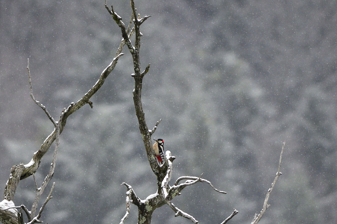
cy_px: 110
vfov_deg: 1.9
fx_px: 6851
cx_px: 156
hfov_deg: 2.8
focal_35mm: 732
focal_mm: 300
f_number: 4
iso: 1600
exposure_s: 1/2500
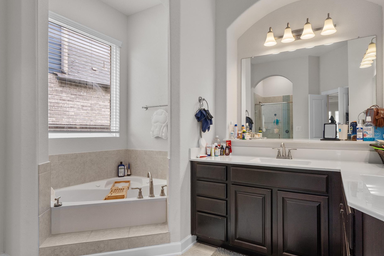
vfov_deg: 61.9
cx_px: 211
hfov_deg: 83.7
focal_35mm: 20
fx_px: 213
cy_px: 129
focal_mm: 18
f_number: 8
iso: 500
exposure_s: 1/8
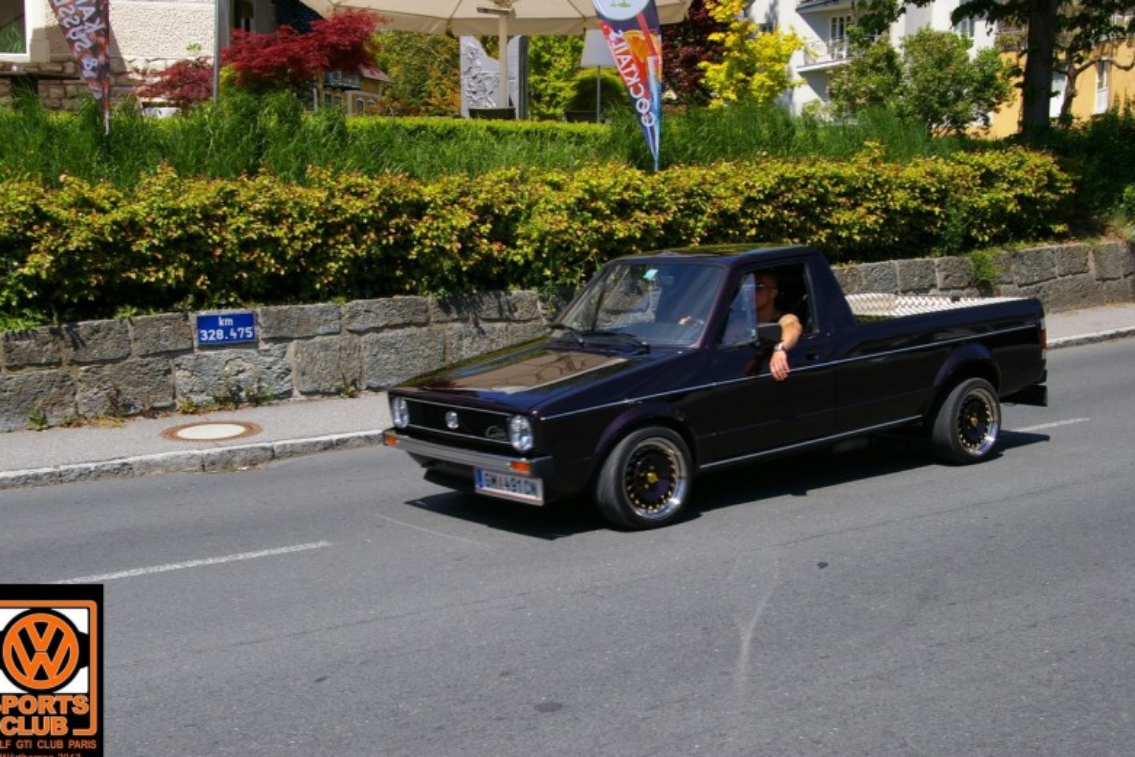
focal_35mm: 43
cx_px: 560
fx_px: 1356
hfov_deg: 45.4
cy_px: 383
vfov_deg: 31.2
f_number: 9.5
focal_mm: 28
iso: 200
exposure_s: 1/250
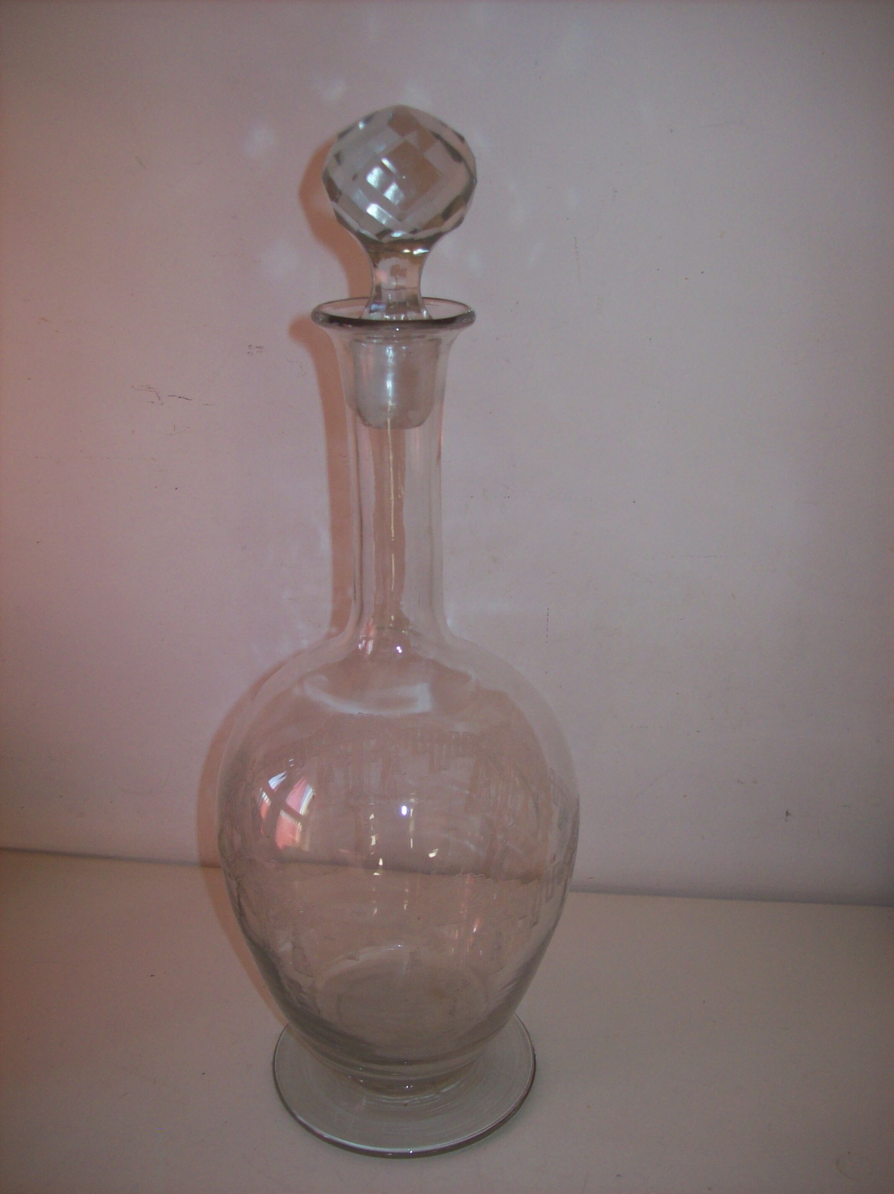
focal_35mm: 36
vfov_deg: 51.4
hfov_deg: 39.6
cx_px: 447
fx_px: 1240
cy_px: 597
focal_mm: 6
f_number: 2.7
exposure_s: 1/64
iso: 80
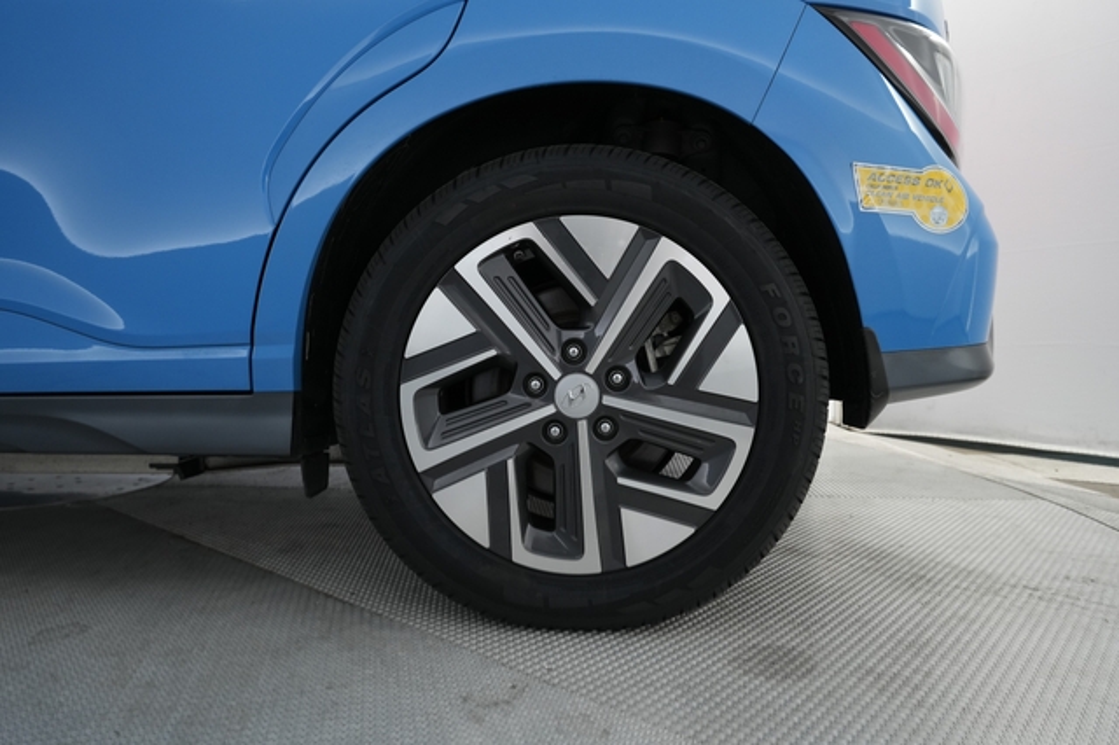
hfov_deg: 73.8
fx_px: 746
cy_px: 372
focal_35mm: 24
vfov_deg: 53.1
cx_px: 560
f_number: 6.3
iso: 1000
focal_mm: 24
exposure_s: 1/25
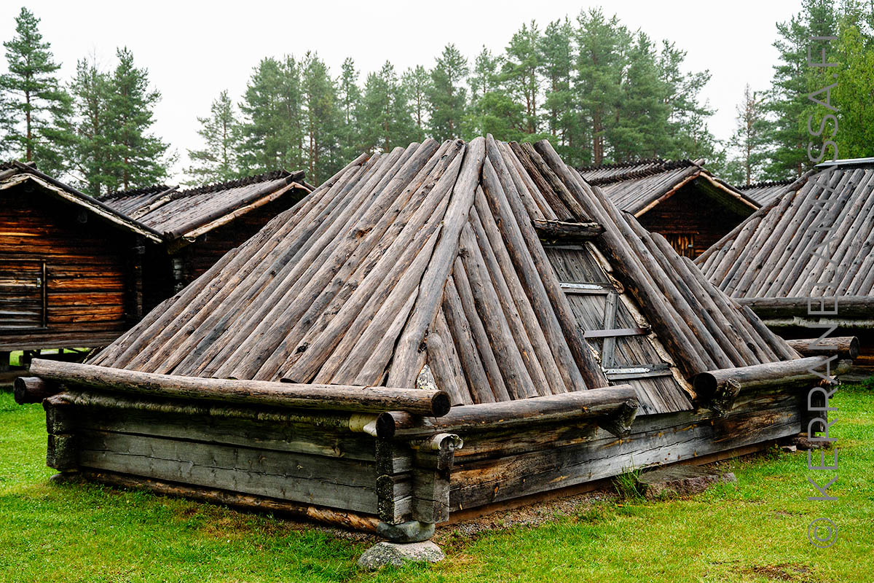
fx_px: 1190
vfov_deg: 27.5
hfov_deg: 40.3
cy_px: 292
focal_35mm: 49
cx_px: 437
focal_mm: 49
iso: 400
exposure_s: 1/200
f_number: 4.5
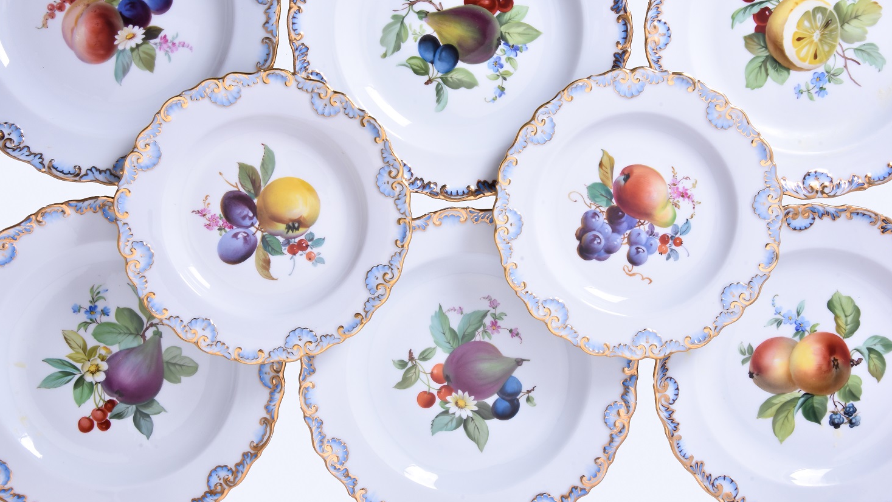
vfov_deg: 26.5
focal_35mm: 45
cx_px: 447
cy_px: 204
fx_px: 1064
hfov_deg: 45.5
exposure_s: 1/125
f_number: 20
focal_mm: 28
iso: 100
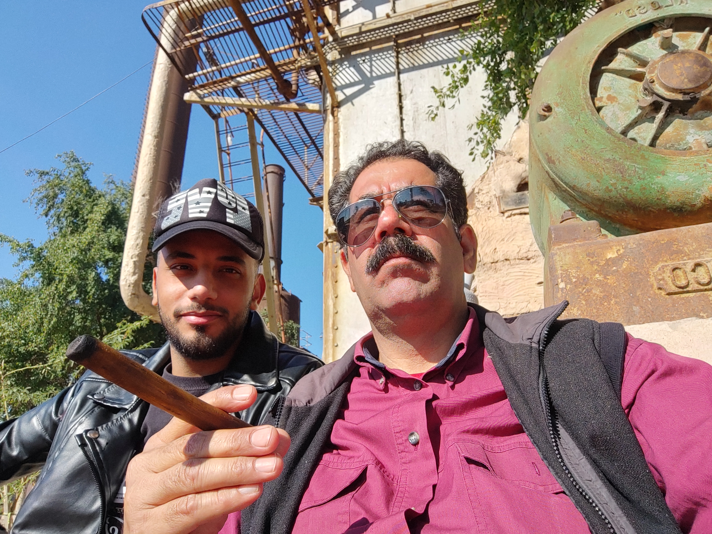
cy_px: 267
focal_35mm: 19
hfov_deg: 84.7
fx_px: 391
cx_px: 356
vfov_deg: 68.7
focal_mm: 3.26
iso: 50
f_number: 2.45
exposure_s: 1/1997
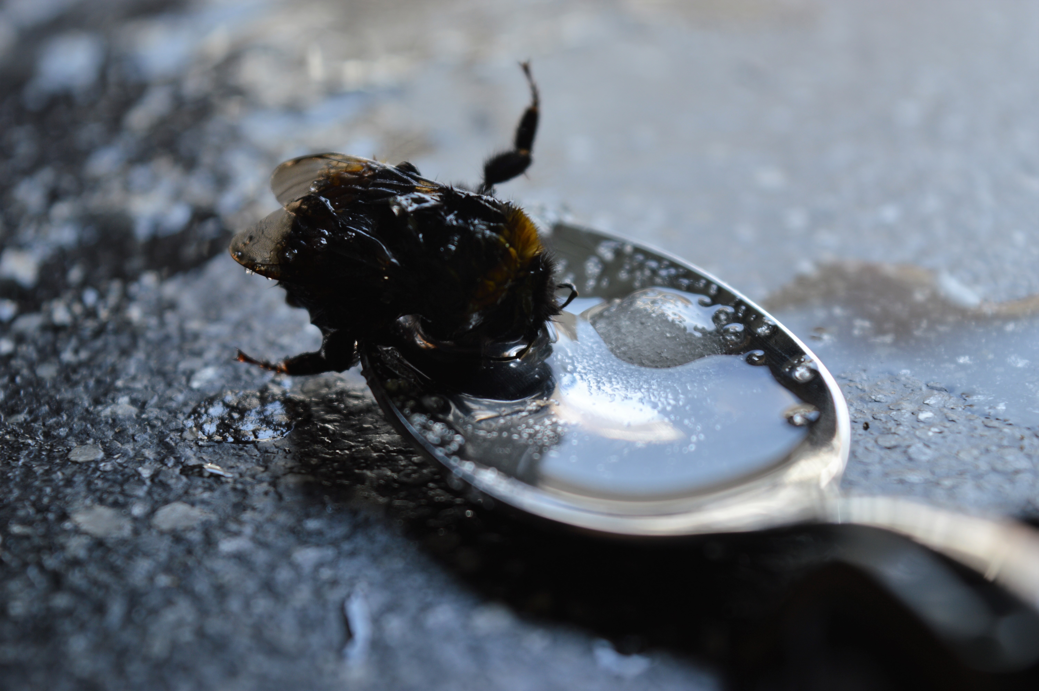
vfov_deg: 16.5
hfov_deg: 24.6
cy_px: 346
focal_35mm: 82
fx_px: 2379
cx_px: 520
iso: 100
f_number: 5.6
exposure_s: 1/80
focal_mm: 55
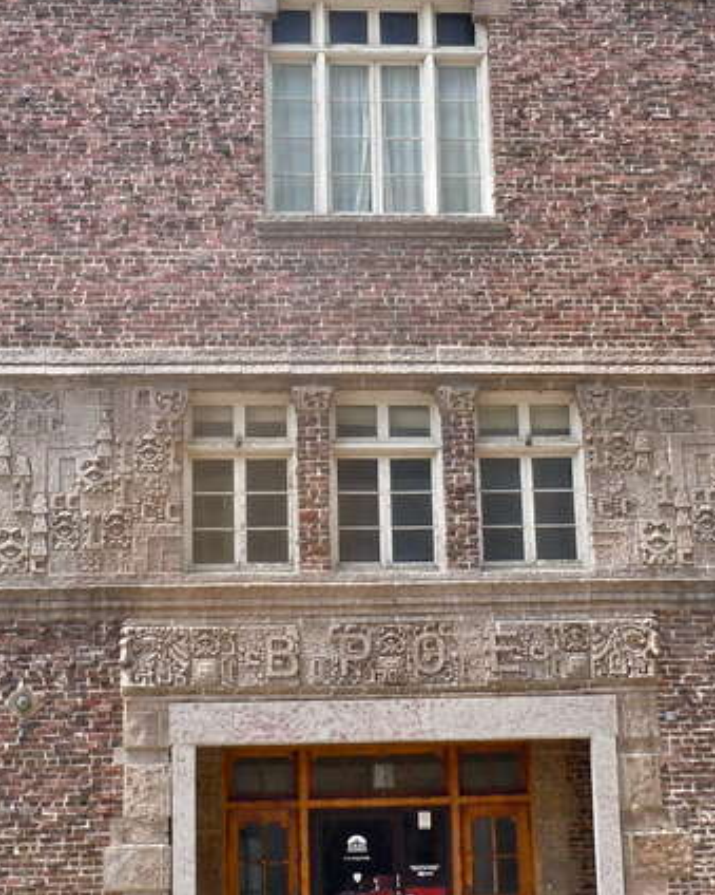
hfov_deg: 22.2
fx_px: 1826
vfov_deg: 27.5
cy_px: 391
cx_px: 390
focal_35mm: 69
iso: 100
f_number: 4.3
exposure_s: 1/200
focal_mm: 6.9
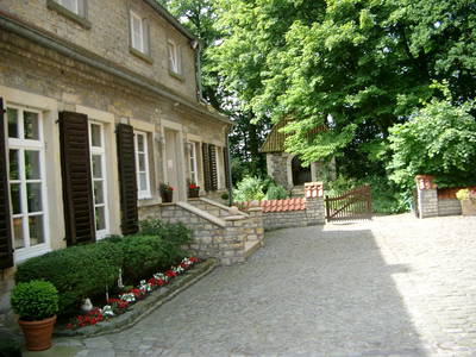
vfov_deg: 38.7
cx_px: 238
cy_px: 178
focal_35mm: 37
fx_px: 509
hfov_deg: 50.1
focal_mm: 7.6
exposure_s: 1/500
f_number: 2.6
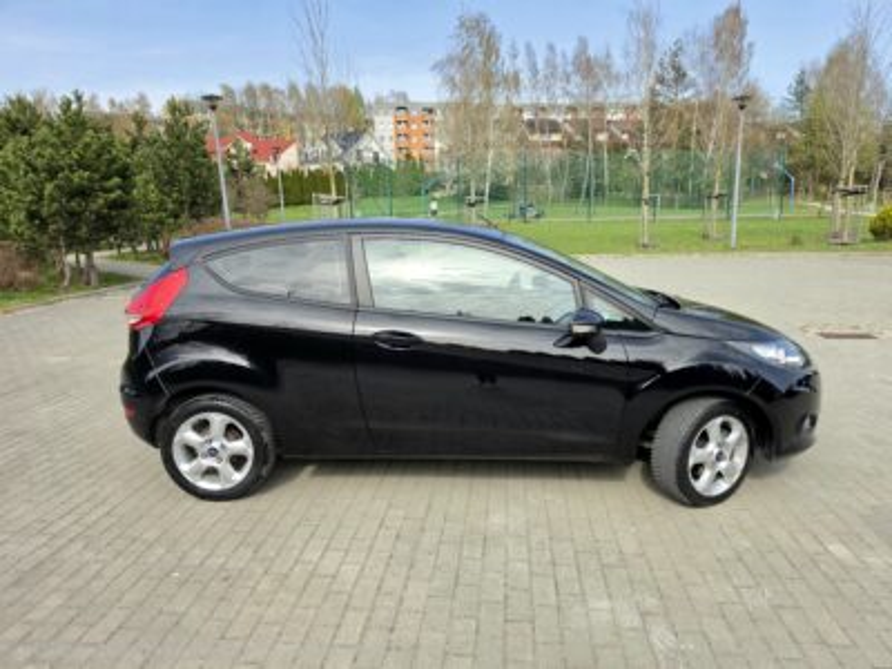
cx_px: 446
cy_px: 334
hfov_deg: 73.9
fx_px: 593
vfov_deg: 58.9
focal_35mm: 23
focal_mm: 6.5
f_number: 1.4
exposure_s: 1/5000
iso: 64
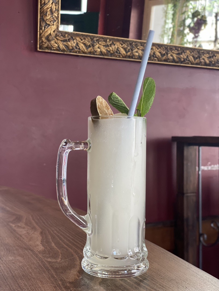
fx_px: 438
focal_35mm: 52
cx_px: 110
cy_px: 146
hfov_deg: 28.1
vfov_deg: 36.8
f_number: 2
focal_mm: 6
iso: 100
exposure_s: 1/122
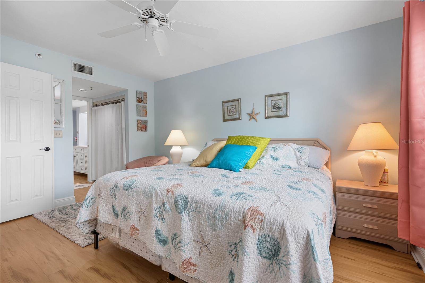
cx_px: 212
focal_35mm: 16
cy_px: 142
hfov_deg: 96.7
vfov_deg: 73.7
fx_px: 189
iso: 400
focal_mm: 16
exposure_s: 1/20
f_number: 8
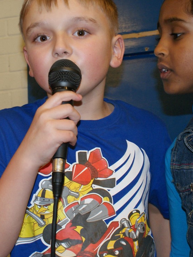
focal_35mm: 81
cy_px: 93
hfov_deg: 18.2
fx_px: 602
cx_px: 77
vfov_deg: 24.0
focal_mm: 26
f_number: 5.6
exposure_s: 1/60
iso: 400
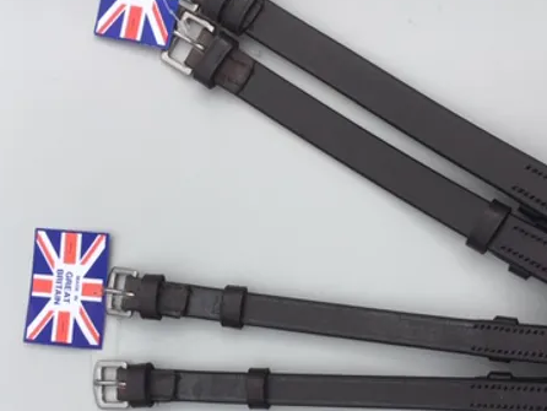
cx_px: 278
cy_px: 320
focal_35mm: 52
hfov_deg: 36.8
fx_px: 822
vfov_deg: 27.6
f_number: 2.2
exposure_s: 1/1637
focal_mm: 4.15
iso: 25
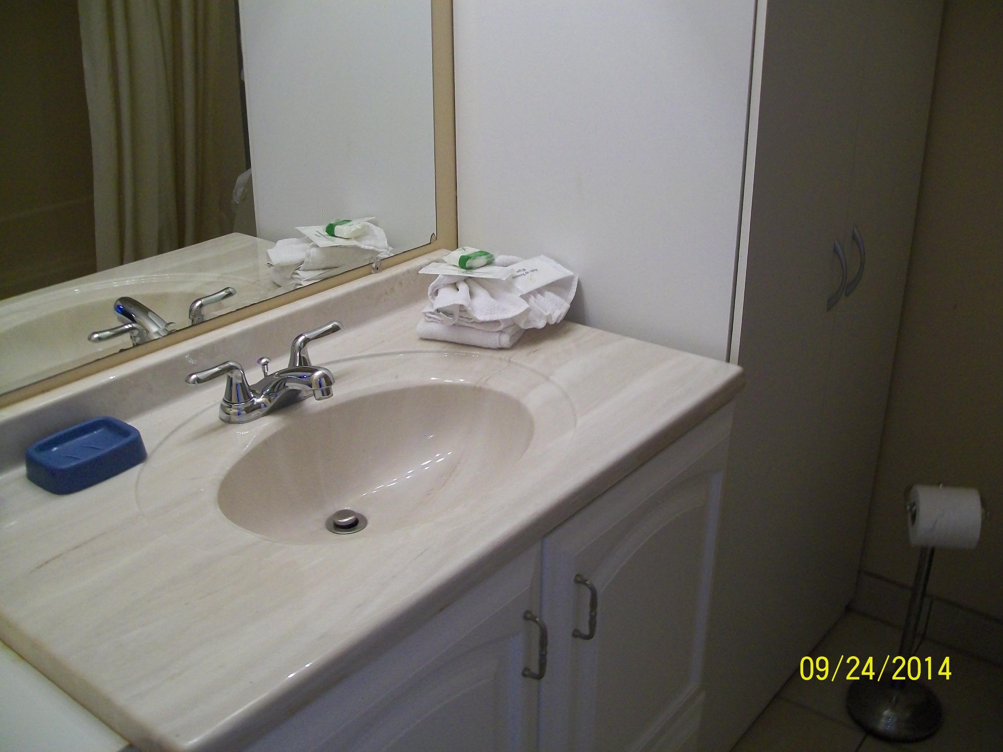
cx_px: 502
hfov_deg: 54.0
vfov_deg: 41.8
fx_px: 985
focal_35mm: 34
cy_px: 376
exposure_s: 1/60
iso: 160
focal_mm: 6.1
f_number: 2.7
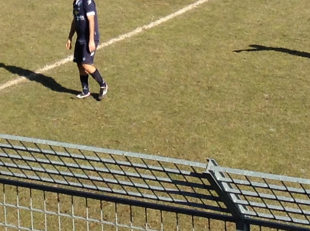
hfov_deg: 13.0
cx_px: 60
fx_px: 1351
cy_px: -179
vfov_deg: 9.4
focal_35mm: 151
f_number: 2.4
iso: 25
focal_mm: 3.3
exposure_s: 1/1259
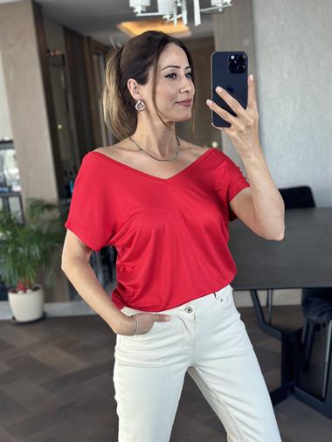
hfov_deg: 30.3
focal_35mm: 48
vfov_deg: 39.6
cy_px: 221
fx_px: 613
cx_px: 166
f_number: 1.78
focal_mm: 6.86
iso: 125
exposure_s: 1/60
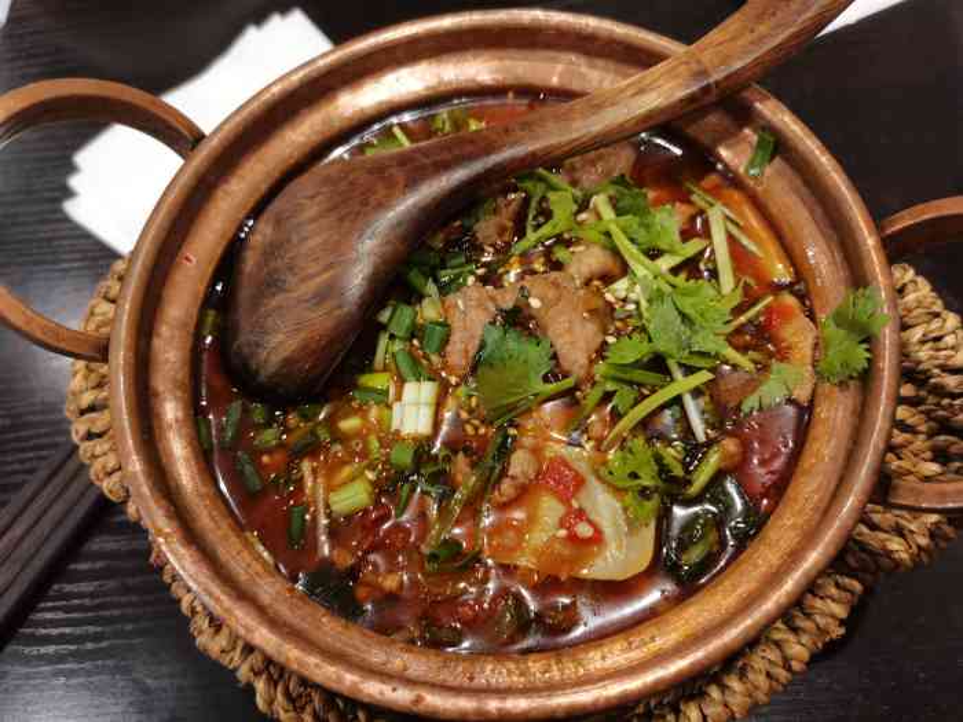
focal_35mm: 26
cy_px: 361
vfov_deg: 53.1
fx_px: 723
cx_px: 482
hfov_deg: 67.3
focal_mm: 5.58
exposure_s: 1/33.3
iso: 400
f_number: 1.8
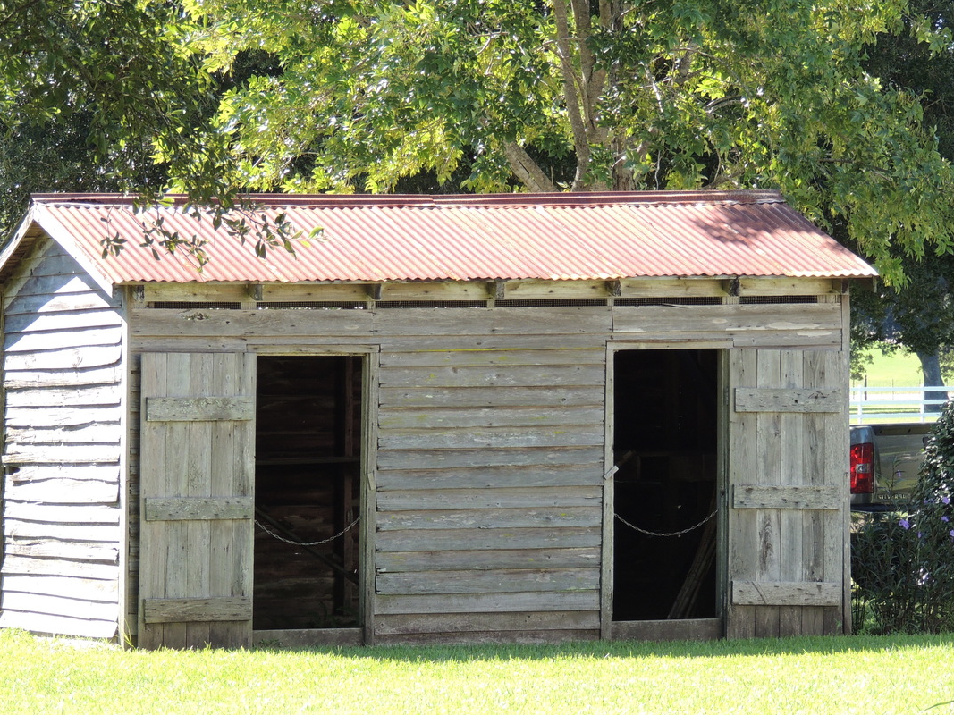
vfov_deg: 6.2
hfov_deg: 8.3
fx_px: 6614
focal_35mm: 240
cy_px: 391
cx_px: 456
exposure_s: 1/125
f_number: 4.6
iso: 140
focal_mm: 35.6
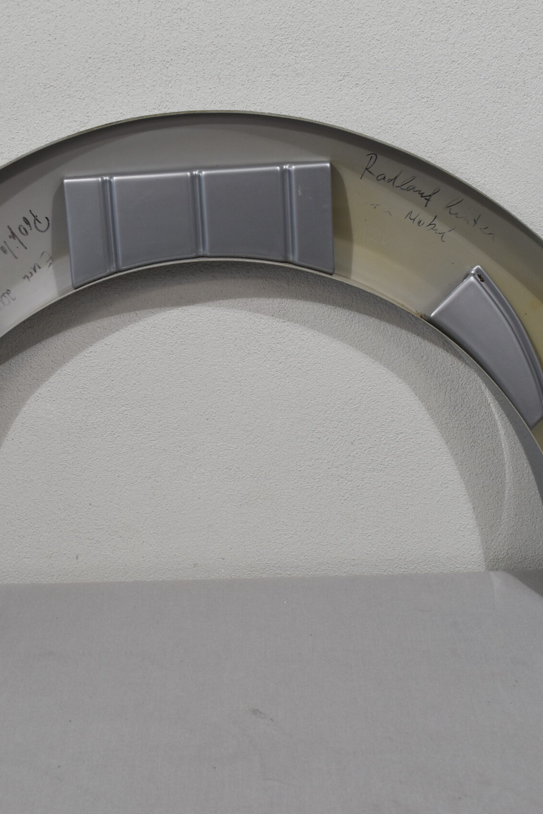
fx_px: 1132
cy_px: 404
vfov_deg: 39.6
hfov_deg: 26.9
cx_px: 207
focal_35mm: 50
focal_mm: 22
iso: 320
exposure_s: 1/125
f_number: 5.6
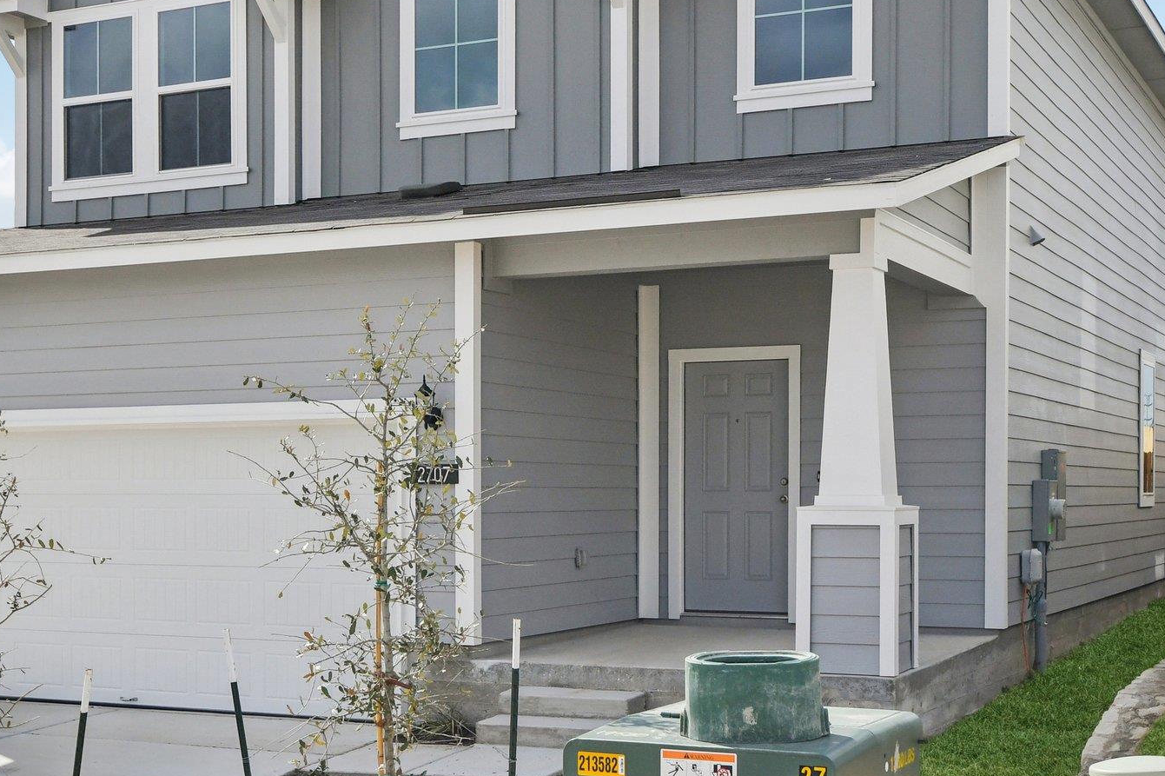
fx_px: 1779
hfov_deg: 36.2
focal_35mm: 55
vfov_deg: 24.5
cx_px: 492
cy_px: 247
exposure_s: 1/3200
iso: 400
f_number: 8
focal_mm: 24
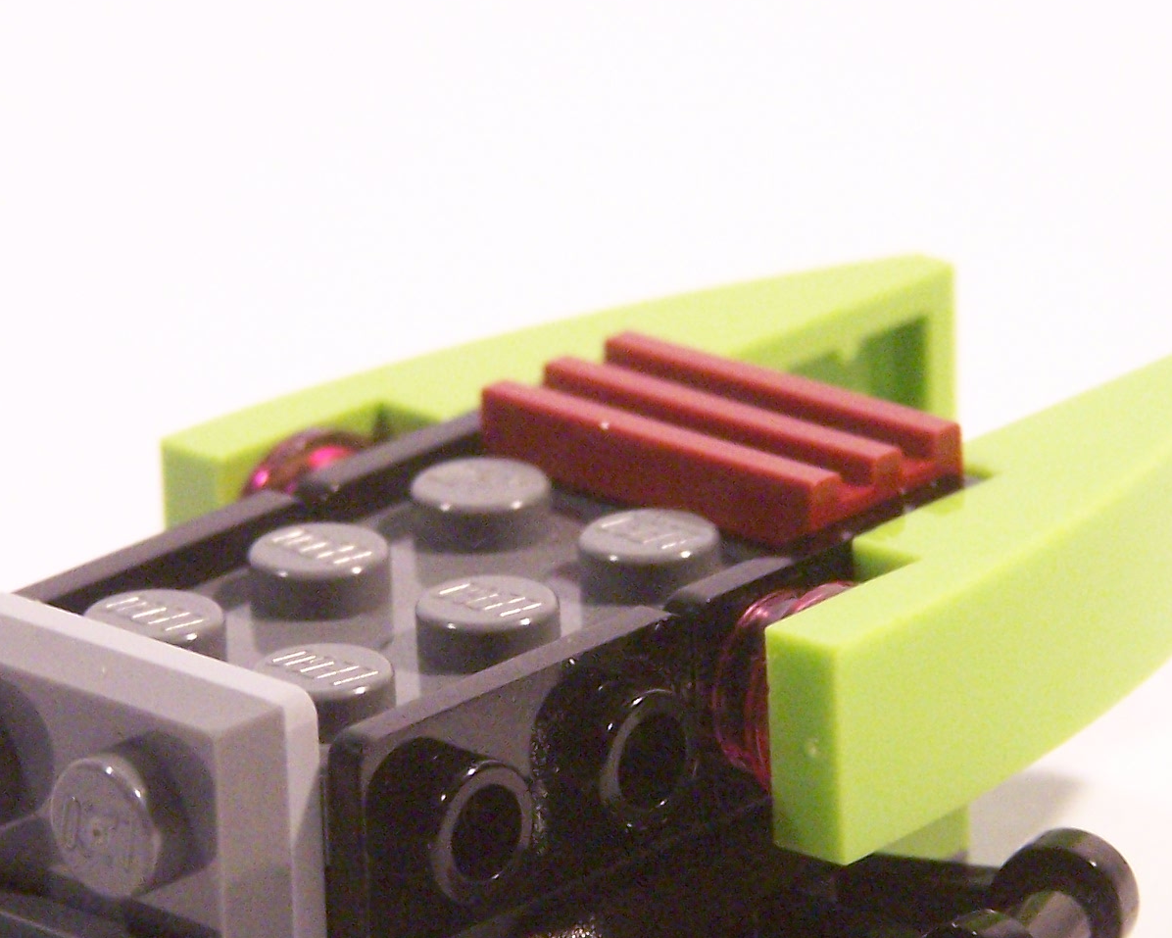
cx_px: 562
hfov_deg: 7.2
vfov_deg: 5.8
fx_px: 9331
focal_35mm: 269
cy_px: 634
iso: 400
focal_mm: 21.2
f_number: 3.2
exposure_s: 1/45
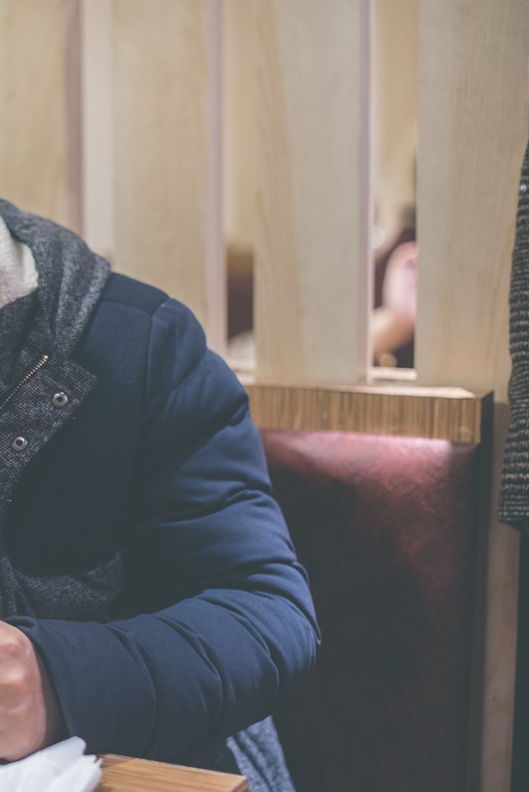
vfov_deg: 26.6
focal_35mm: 76
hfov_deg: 17.4
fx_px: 1674
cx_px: -27
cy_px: 397
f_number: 1.8
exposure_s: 1/60
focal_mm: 50
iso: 640
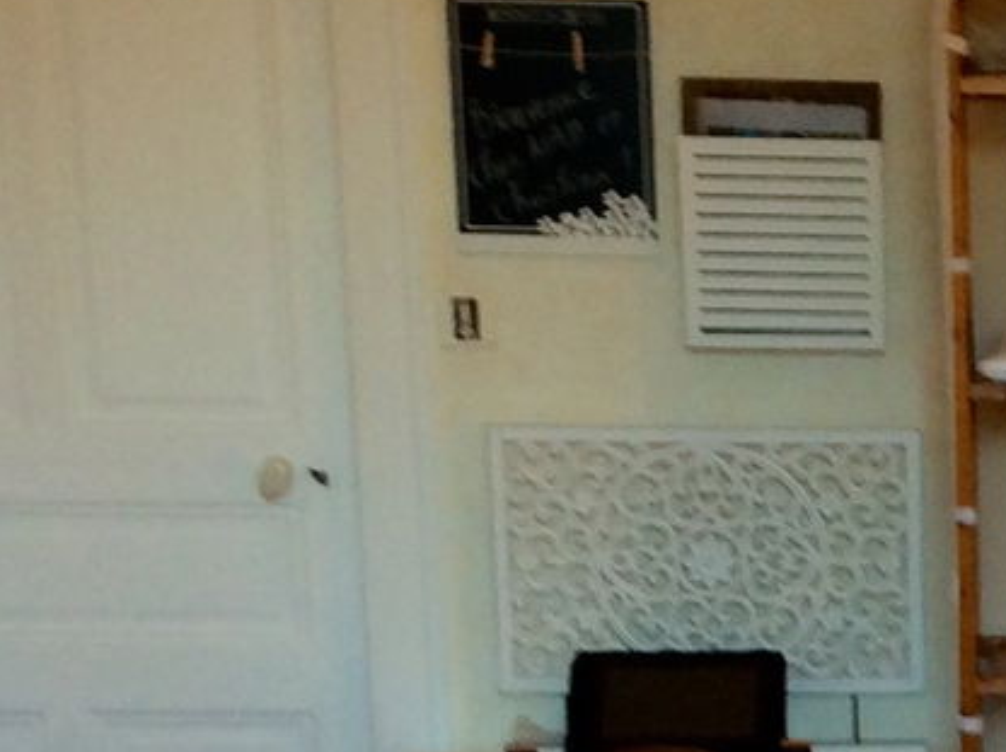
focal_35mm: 123
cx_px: 1349
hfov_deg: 15.2
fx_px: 3570
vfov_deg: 11.8
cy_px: 886
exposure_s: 1/25
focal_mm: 3.3
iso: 50
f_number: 2.4
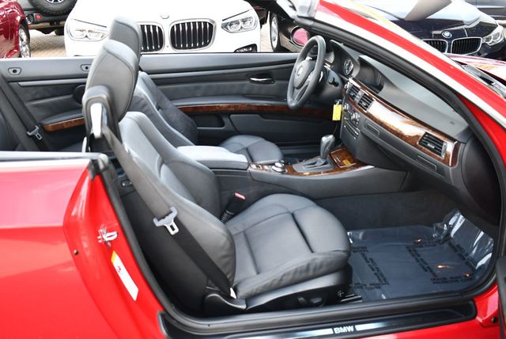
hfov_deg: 53.1
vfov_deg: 36.9
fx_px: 506
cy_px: 170
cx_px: 253
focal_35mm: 36
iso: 640
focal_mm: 18
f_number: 3.5
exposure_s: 1/250
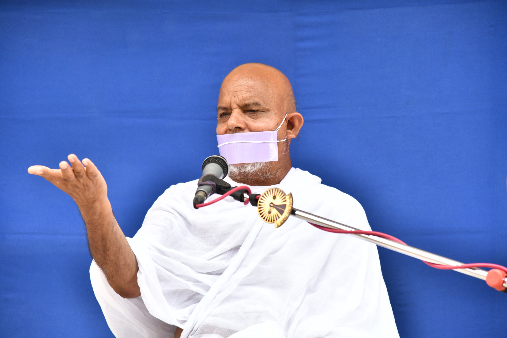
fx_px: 1690
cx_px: 254
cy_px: 169
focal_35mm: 120
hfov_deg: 17.1
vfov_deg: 11.4
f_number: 5
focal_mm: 120
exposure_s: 1/250
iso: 1250
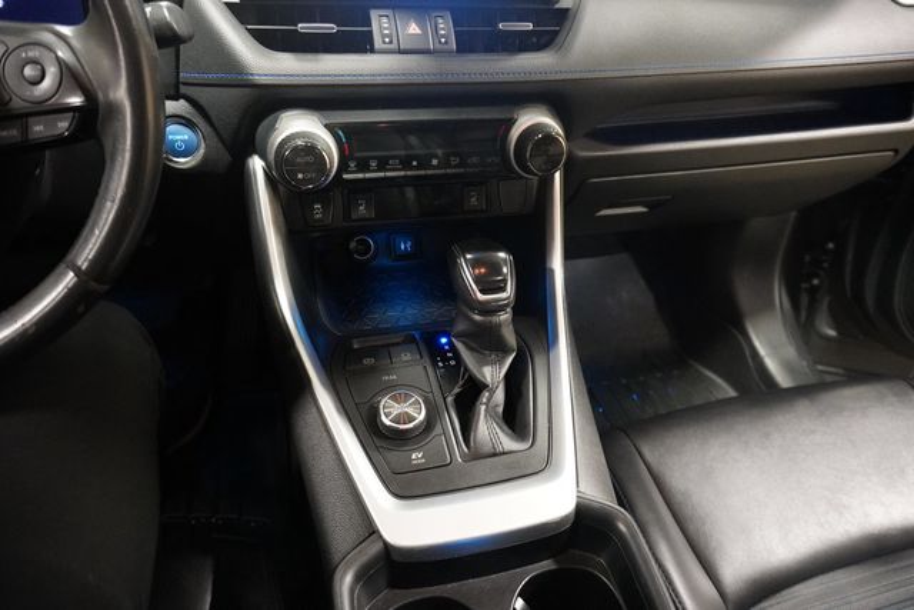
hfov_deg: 73.7
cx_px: 457
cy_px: 305
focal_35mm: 24
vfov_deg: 53.2
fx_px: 609
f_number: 3.5
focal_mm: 16
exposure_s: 1/40
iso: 6400
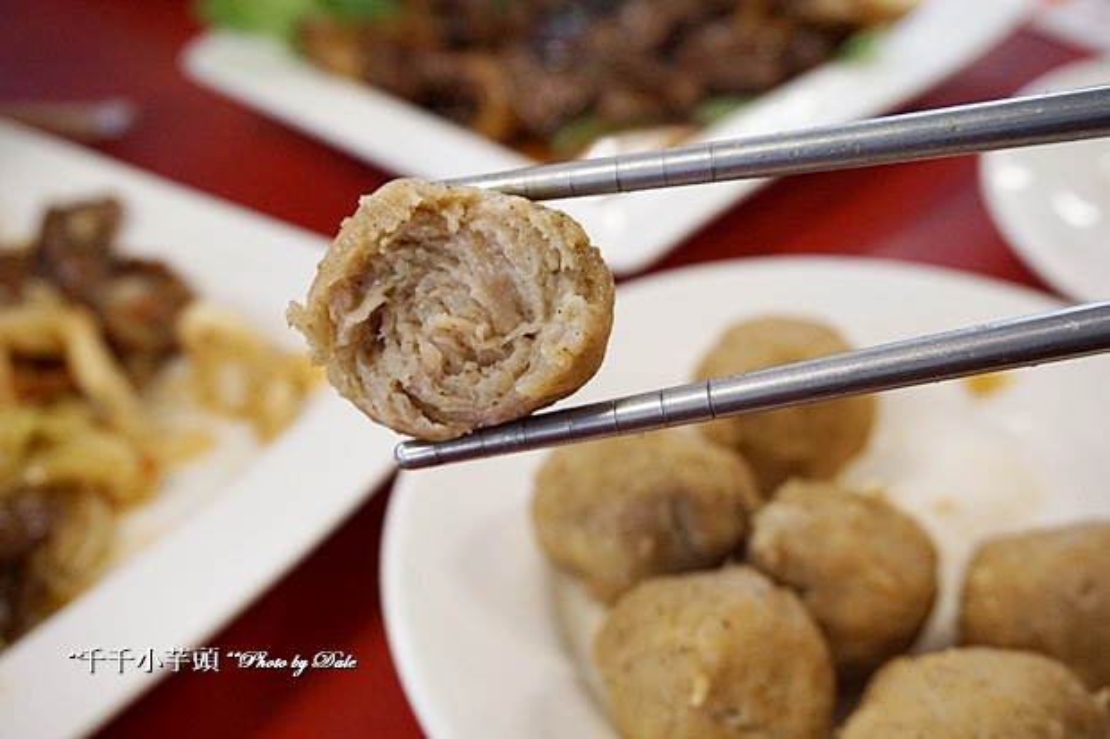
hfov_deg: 46.4
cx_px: 555
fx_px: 1295
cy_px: 370
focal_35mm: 42
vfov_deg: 31.9
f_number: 5.6
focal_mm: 28
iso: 1250
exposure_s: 1/60
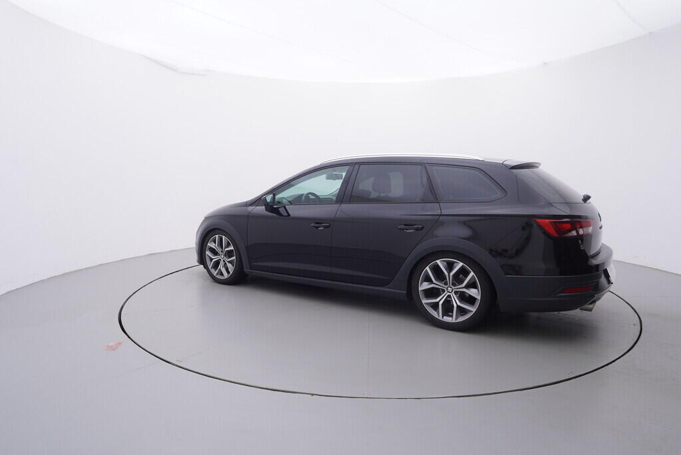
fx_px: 426
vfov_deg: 56.2
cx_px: 340
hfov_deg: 77.3
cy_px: 228
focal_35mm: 22
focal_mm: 15
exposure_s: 1/80
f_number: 5
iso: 200
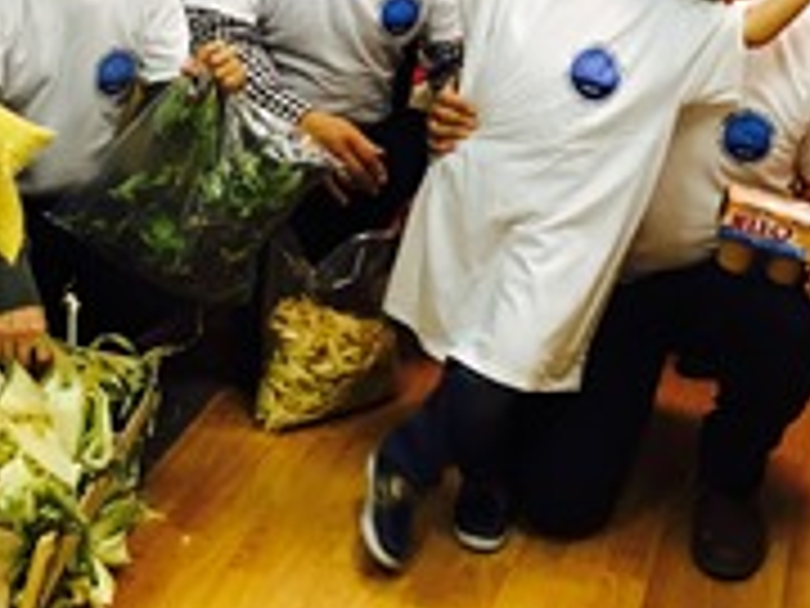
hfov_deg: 27.0
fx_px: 1685
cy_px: -5
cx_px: 423
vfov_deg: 19.8
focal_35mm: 72
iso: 64
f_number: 2.2
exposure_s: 1/30
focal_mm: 4.15
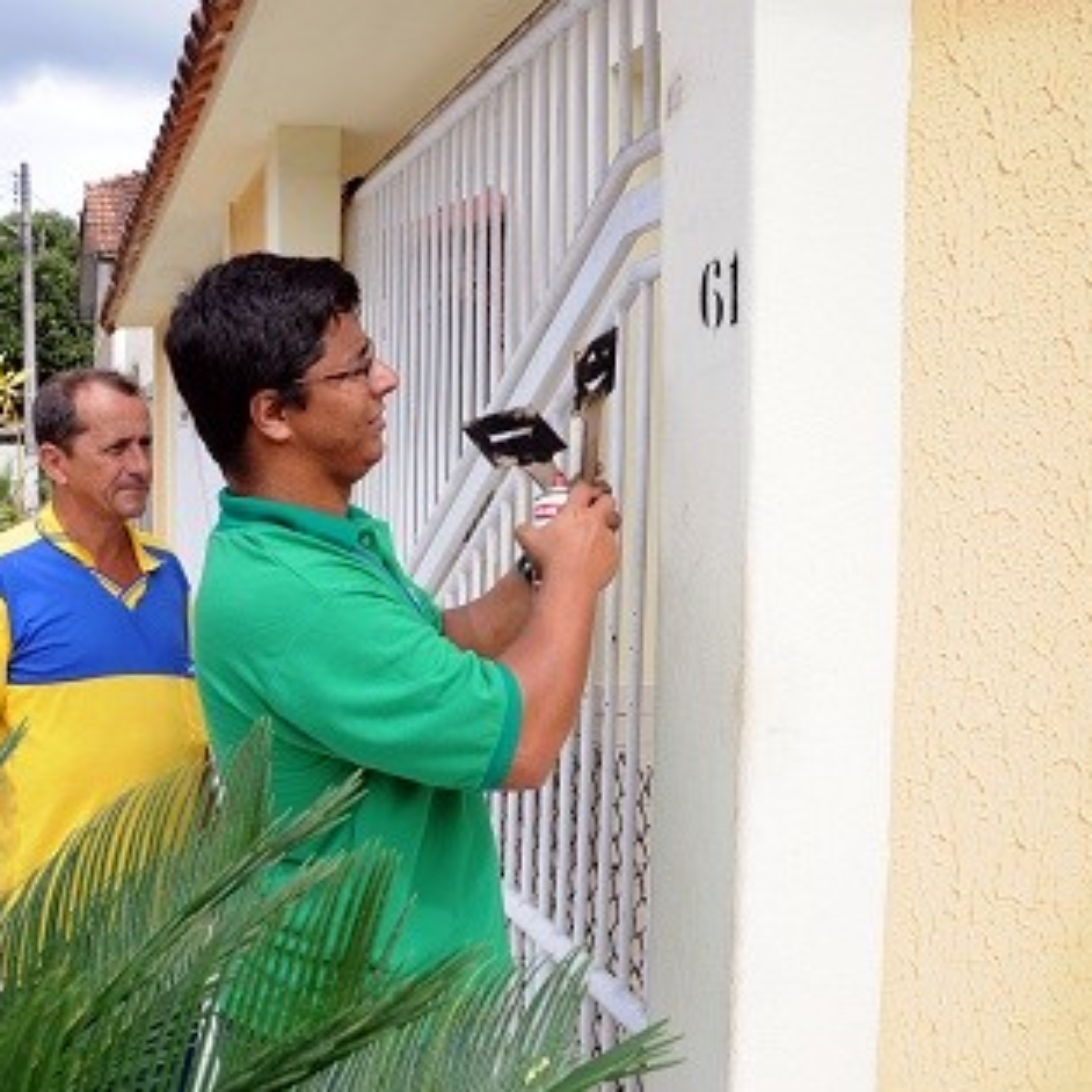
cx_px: 362
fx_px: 1451
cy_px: 548
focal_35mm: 41
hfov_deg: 40.7
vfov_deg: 41.3
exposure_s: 1/125
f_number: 10
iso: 200
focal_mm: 21
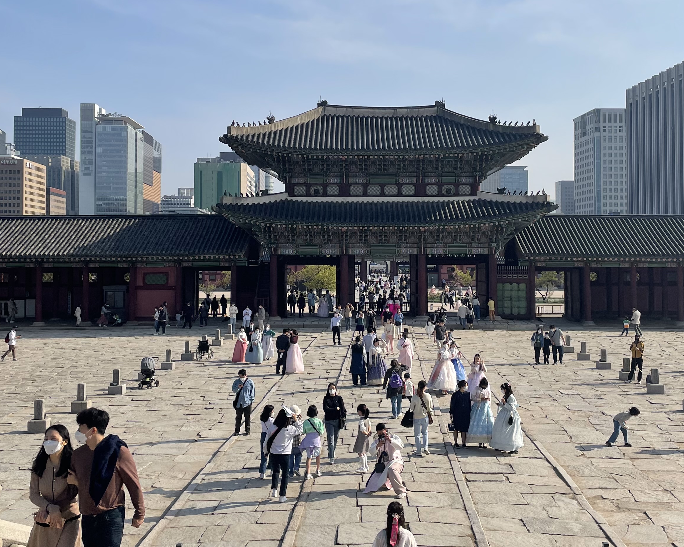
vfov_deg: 34.1
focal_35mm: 44
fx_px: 891
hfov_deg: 42.0
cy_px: 232
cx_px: 373
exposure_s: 1/4831
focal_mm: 4.2
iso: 32
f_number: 1.6
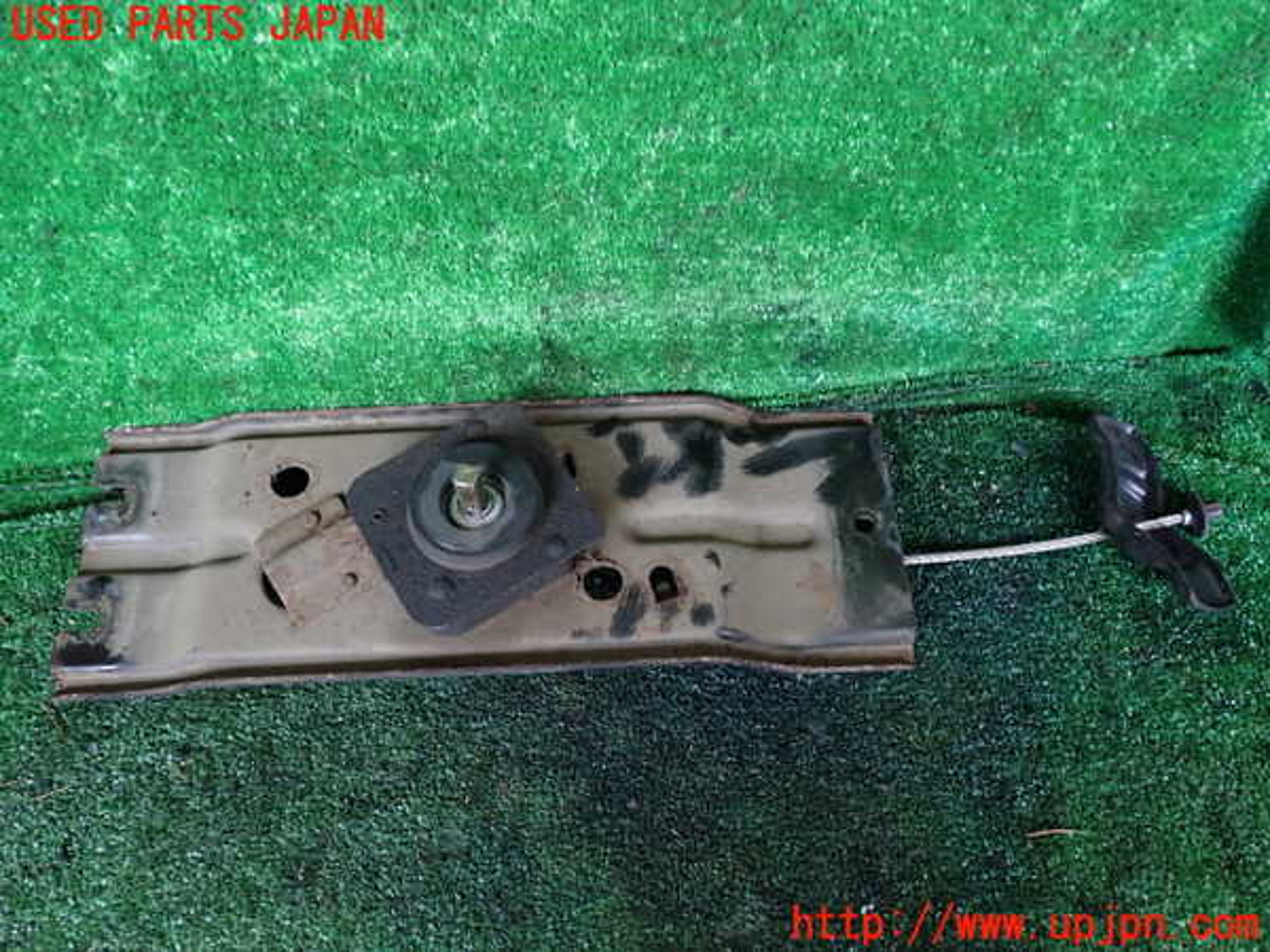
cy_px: 476
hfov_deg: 60.0
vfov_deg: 46.8
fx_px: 1101
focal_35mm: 30
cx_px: 635
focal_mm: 5.4
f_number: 2.3
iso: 800
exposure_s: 1/20
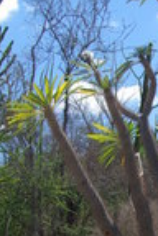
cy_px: 297
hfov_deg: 11.3
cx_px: 156
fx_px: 790
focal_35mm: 120
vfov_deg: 16.3
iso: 100
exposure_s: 1/90
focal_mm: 24
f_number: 5.6
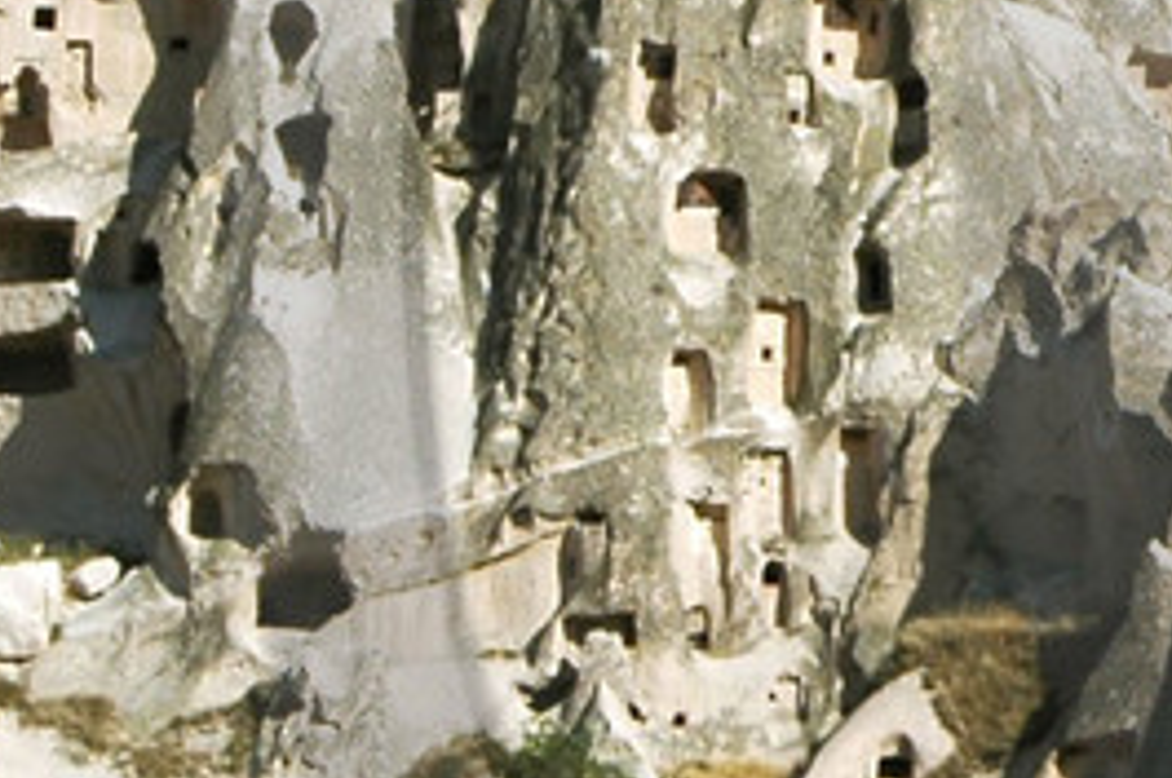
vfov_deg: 4.3
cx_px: 2026
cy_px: 232
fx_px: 10308
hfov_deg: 6.4
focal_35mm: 317
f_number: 10
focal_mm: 35
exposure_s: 1/400
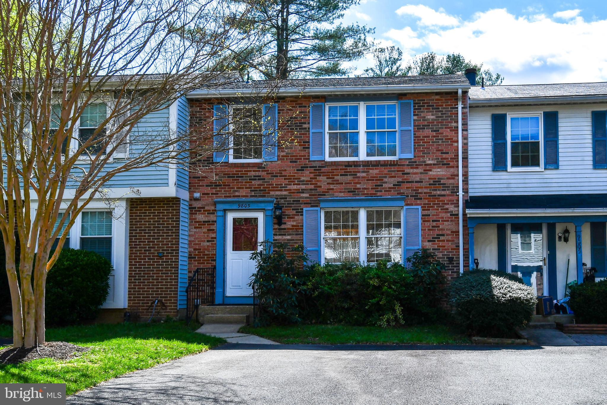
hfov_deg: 61.9
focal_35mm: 30
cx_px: 304
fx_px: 506
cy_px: 202
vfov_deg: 43.6
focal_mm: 20
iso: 100
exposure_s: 1/320
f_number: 9
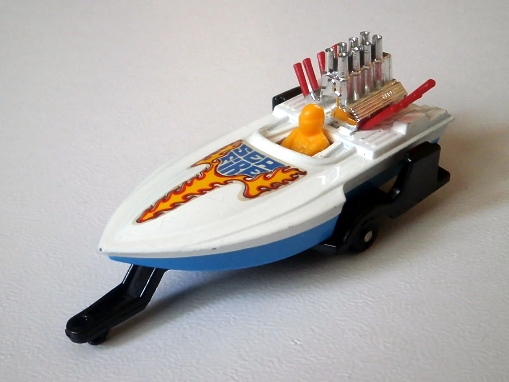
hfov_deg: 40.4
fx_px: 691
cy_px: 191
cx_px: 254
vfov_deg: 30.9
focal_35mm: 47
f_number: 3.4
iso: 250
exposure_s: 1/40
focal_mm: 8.3
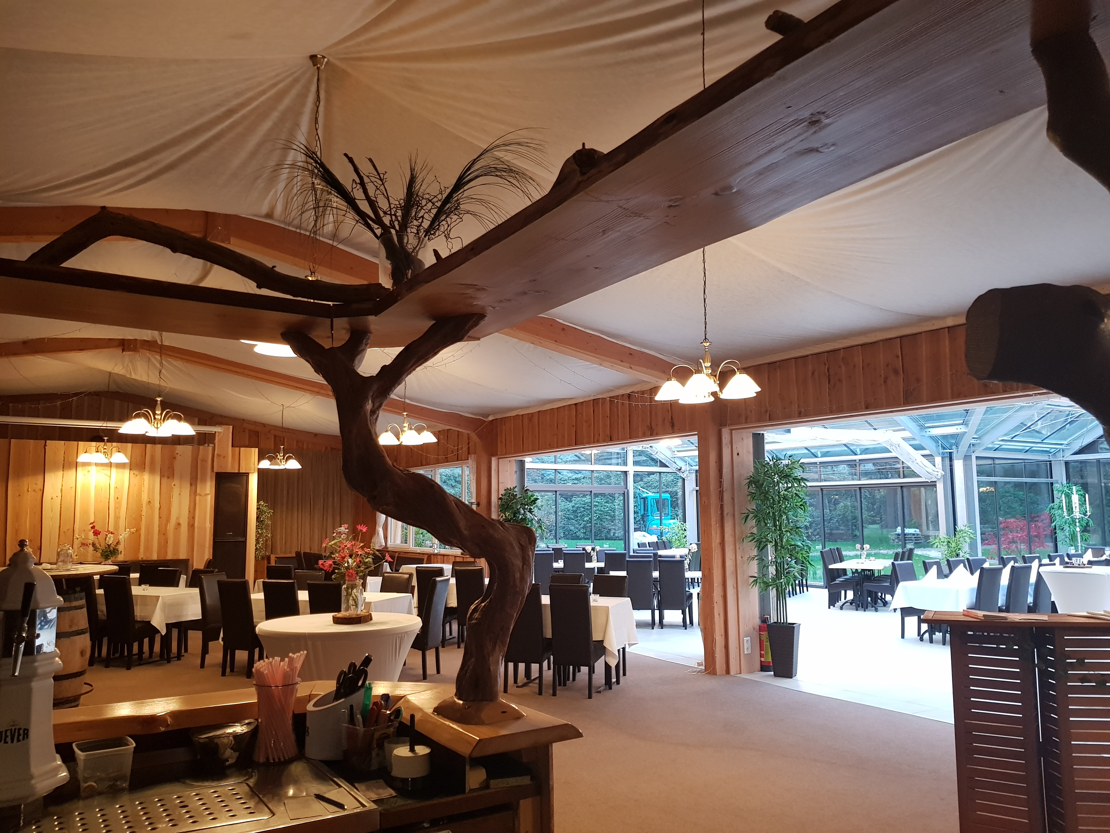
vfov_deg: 53.1
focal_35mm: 26
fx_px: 834
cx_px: 555
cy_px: 416
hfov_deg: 67.3
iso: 250
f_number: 1.7
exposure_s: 1/33
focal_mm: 4.2
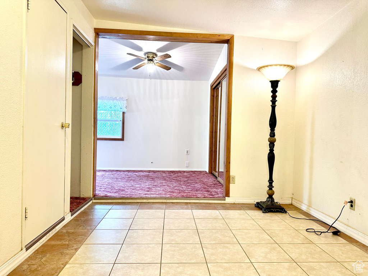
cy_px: 138
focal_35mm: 24
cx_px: 184
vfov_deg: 56.8
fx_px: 255
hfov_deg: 71.6
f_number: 1.78
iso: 160
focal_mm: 6.86
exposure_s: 1/60
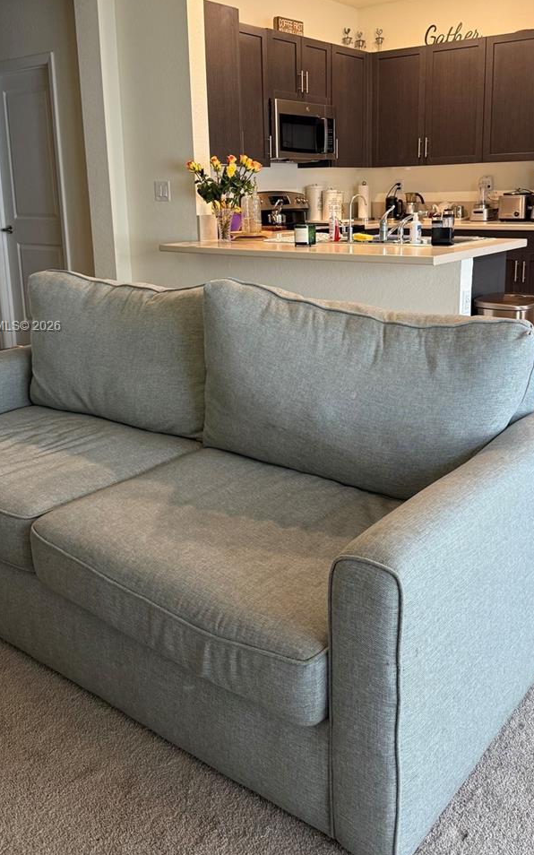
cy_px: 327
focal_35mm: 32
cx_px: 298
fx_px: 745
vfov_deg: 59.0
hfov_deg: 39.4
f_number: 1.78
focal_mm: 6.76
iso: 200
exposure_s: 1/60
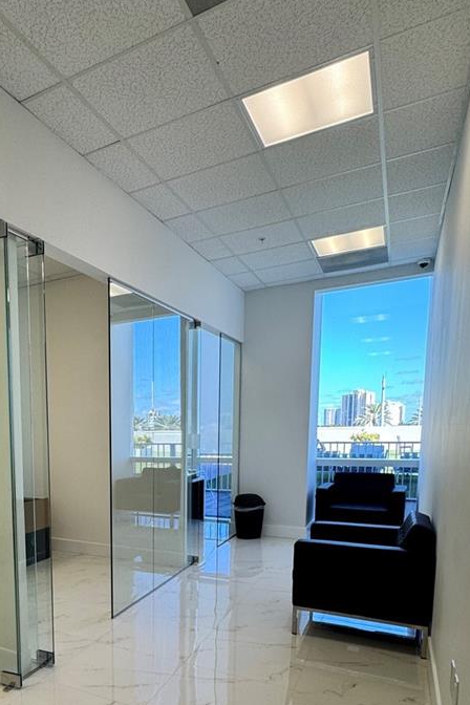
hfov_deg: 45.1
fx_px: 509
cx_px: 48
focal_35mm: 26
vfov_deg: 66.8
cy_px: 491
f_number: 2.2
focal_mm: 2.22
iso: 80
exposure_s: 1/120
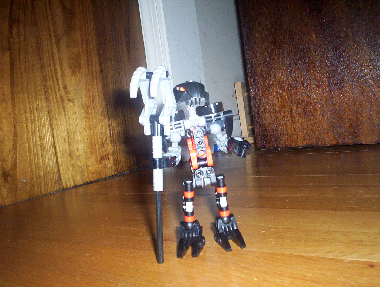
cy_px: 144
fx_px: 418
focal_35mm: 38
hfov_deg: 48.9
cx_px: 190
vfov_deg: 37.9
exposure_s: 1/60
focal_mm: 4.99
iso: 140
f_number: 4.5
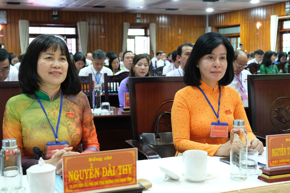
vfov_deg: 29.2
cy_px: 96
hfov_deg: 42.7
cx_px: 145
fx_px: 371
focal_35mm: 46
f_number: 4
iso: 2500
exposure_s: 1/80
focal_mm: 30.8
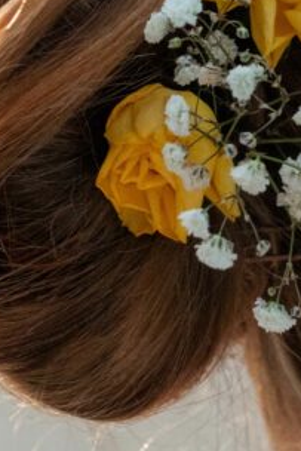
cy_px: 85
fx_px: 2192
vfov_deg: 11.7
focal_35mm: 175
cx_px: 268
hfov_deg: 7.8
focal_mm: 25
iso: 2000
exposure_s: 1/8000
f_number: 3.2
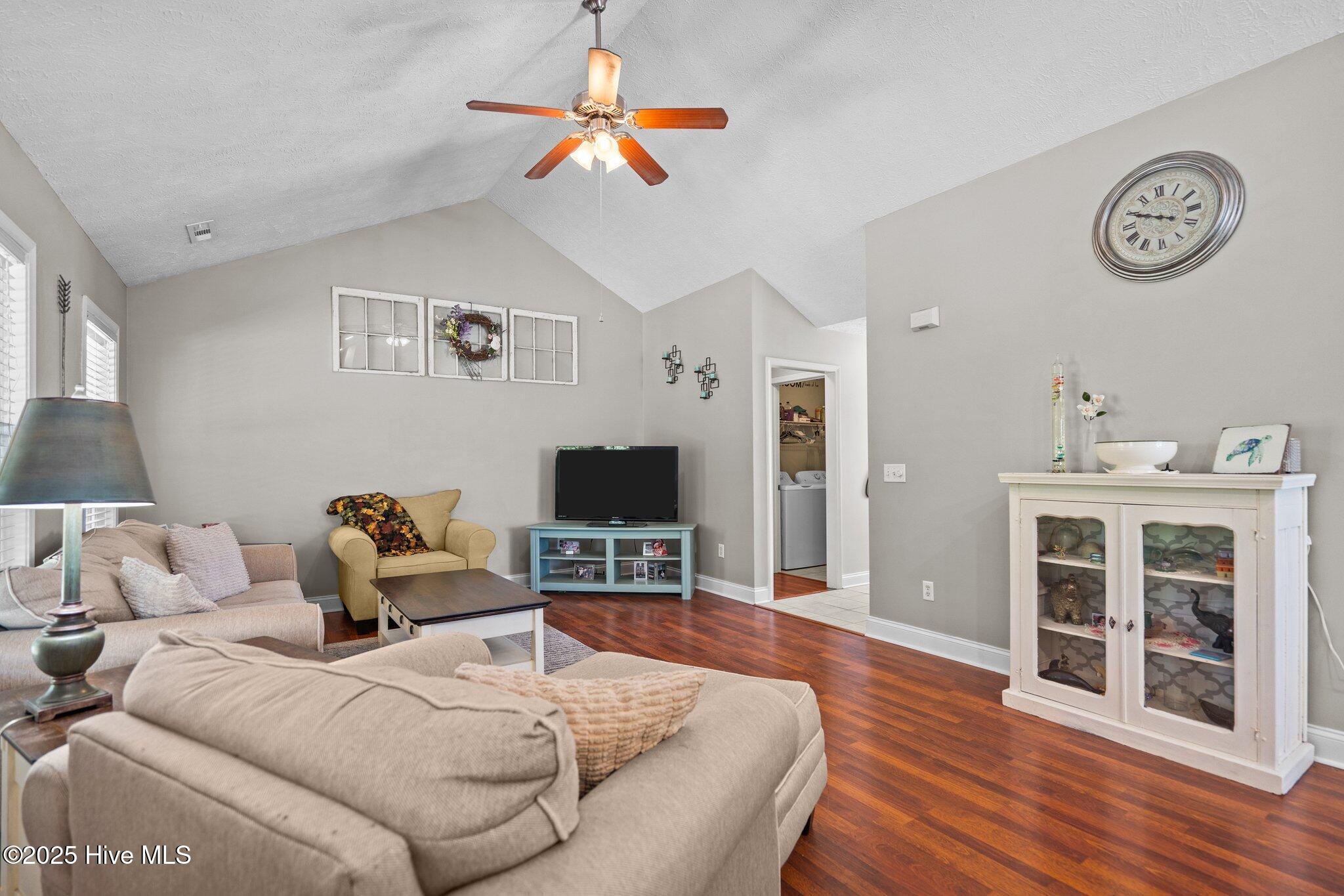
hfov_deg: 96.7
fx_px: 597
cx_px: 672
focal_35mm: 16
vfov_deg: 73.7
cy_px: 448
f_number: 4
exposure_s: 1/3
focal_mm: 16
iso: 400
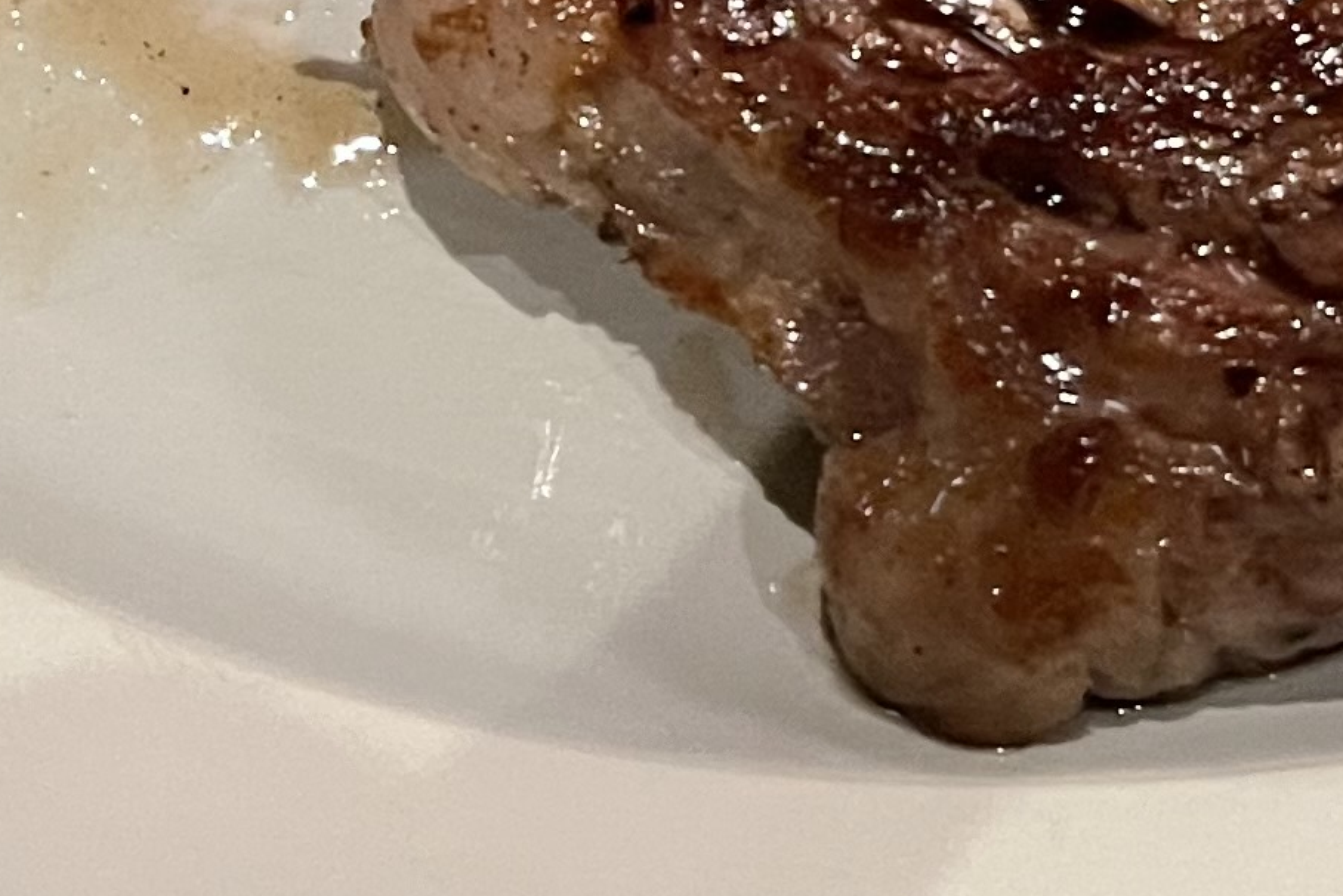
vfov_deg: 10.4
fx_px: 4478
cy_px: -991
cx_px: 1066
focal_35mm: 120
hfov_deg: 16.9
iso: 500
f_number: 1.6
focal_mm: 5.1
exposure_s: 1/33
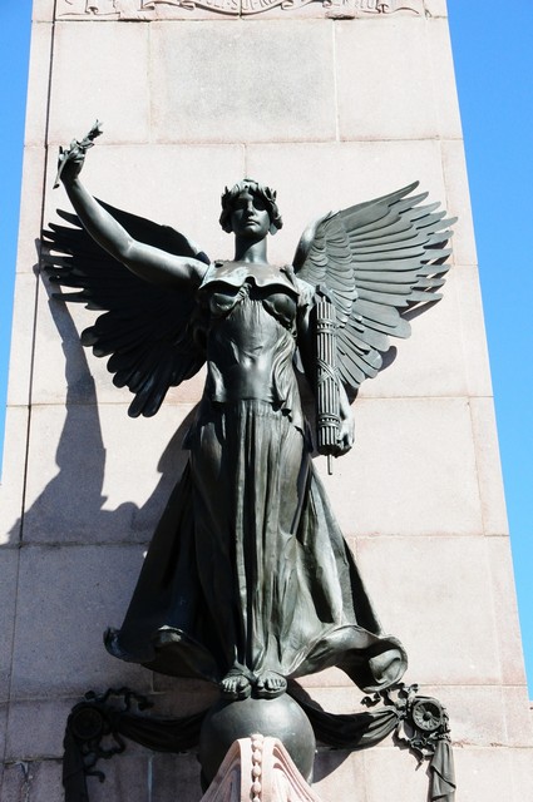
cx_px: 266
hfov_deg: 14.7
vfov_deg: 21.9
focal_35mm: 93
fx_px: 2071
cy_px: 401
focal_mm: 62
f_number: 11
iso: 1000
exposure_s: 1/800
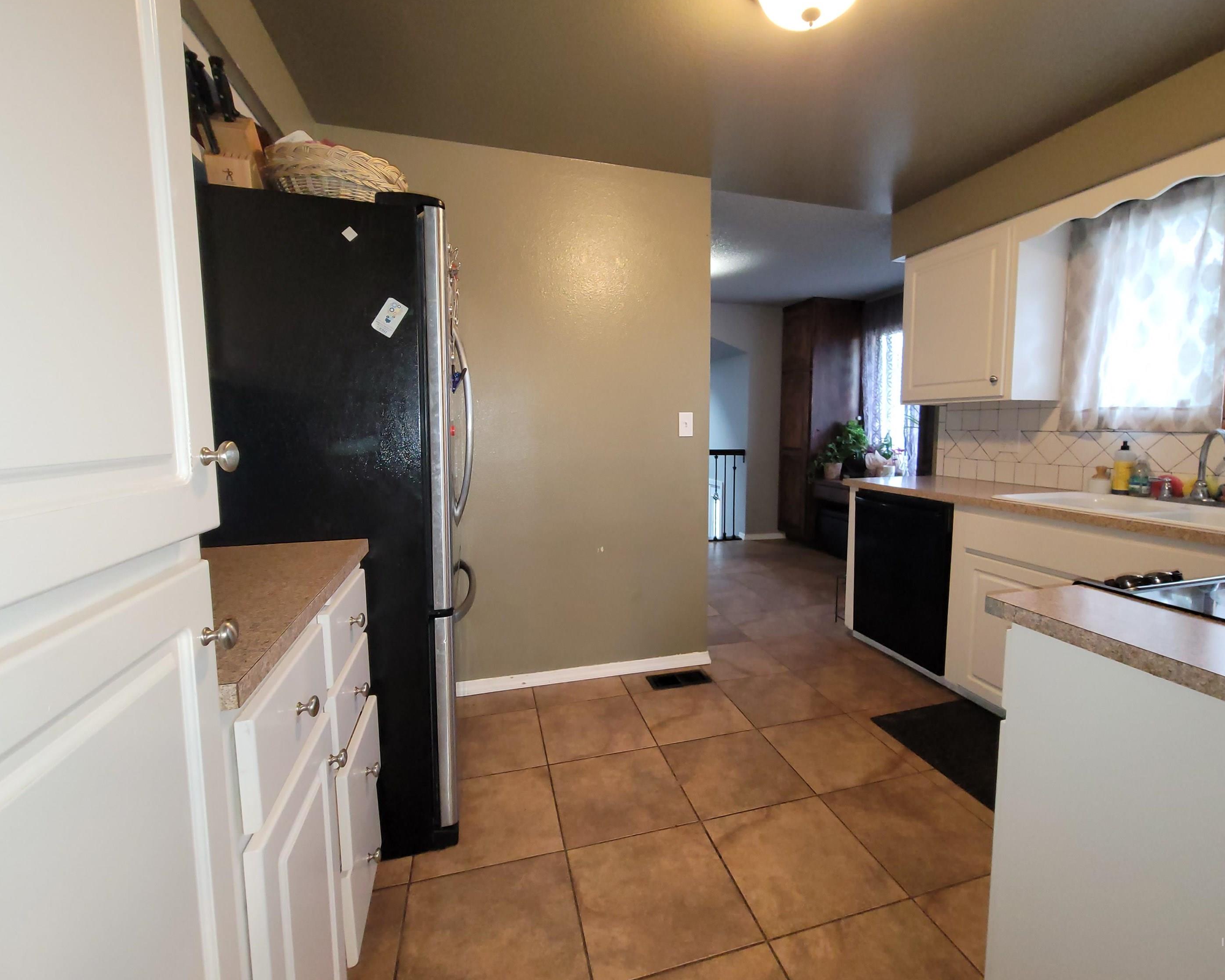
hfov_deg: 100.6
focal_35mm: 14
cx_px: 647
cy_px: 481
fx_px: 508
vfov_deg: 88.0
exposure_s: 1/40
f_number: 2.2
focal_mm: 2.2
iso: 320
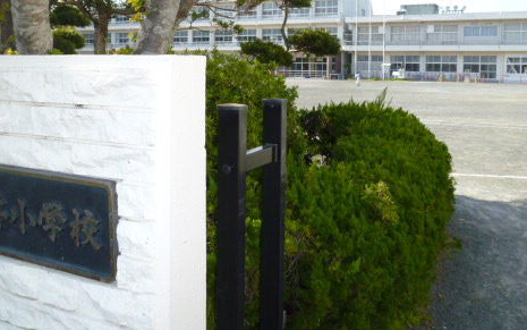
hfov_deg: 55.3
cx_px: 255
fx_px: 503
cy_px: 73
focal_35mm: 35
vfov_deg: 35.3
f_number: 4
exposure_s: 1/400
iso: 100
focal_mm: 4.3
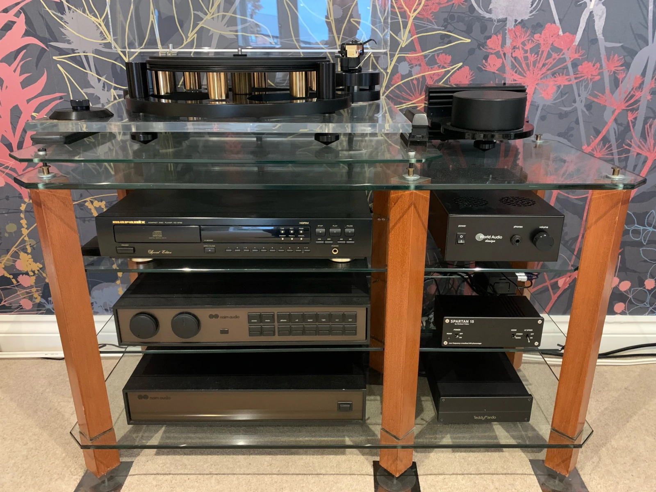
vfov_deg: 53.1
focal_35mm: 26
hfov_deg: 67.3
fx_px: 493
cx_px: 328
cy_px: 246
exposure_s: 1/27
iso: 800
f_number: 1.8
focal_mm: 4.25
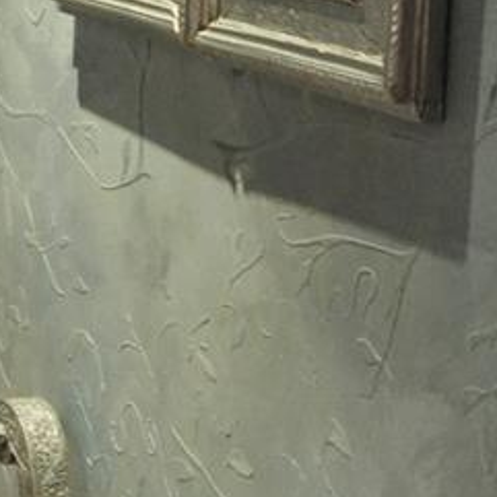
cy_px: 41
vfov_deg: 15.1
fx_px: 1852
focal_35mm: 114
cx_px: -216
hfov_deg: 14.4
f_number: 3.5
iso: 1400
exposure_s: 1/30
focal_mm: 18
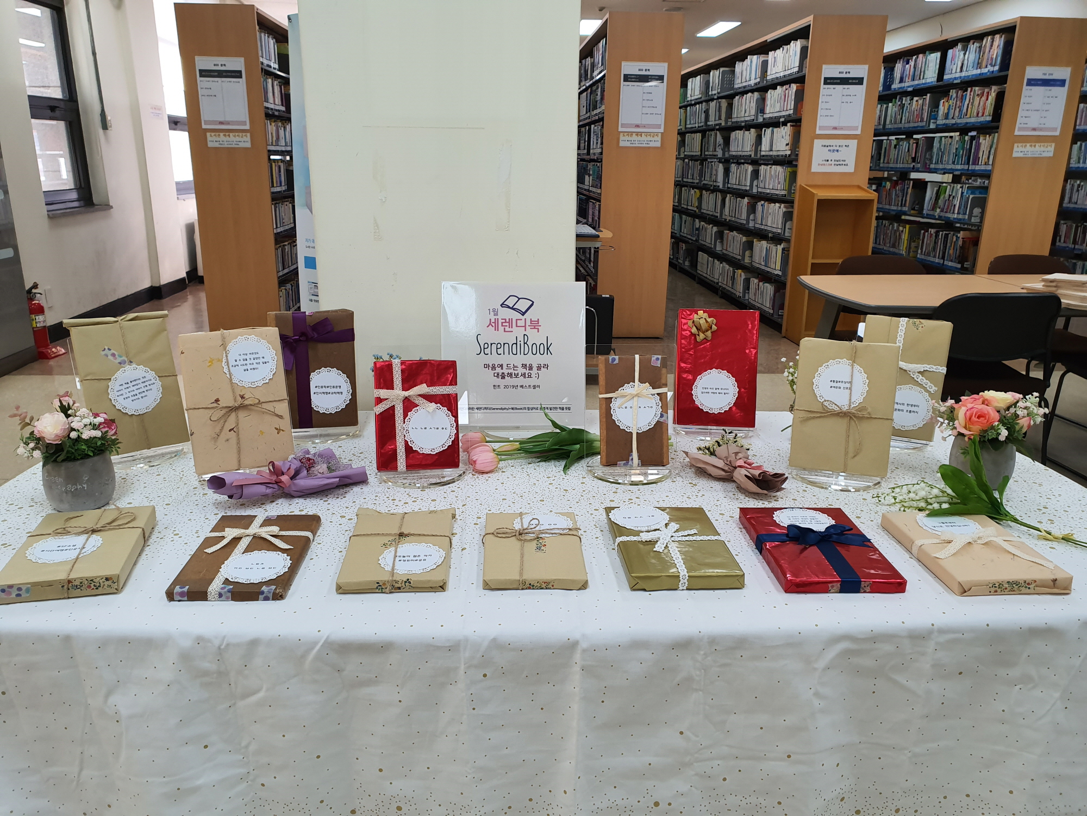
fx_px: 816
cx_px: 544
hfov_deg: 67.3
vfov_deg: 53.1
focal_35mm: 26
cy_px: 408
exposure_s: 1/120
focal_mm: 4.3
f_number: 2.4
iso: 100
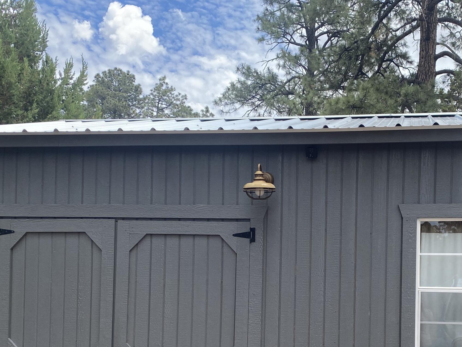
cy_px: 294
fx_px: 614
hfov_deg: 40.5
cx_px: 322
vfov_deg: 30.5
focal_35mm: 46
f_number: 1.8
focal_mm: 4.25
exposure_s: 1/1346
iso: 32
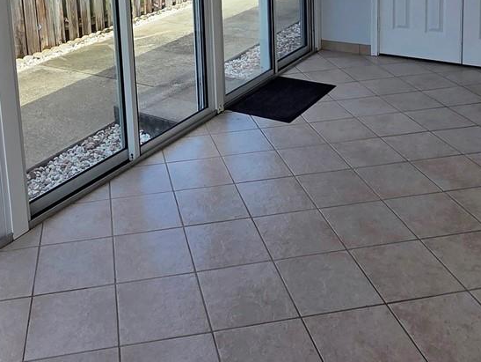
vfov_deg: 34.0
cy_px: -11
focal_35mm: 38
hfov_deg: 48.4
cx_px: 176
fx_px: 528
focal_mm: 2.2
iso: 50
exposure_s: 1/748
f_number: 2.2
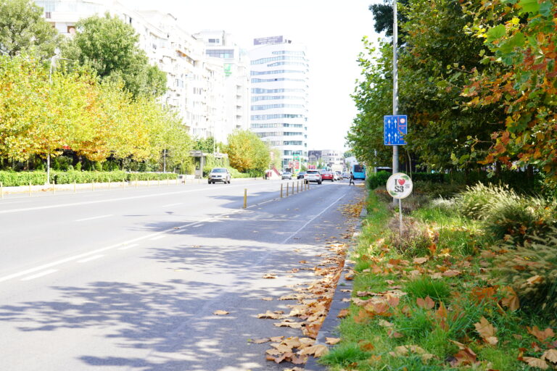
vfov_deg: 28.1
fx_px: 743
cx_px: 278
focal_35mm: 48
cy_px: 186
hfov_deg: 41.1
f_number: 5.6
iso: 100
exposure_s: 1/80
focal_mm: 48
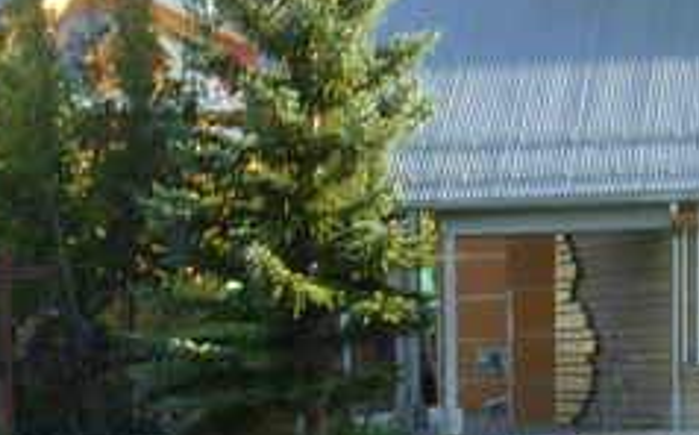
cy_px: 1114
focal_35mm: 257
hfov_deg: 8.1
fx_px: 4889
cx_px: -82
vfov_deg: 4.9
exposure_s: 1/80
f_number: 4.2
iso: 80
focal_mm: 8.1
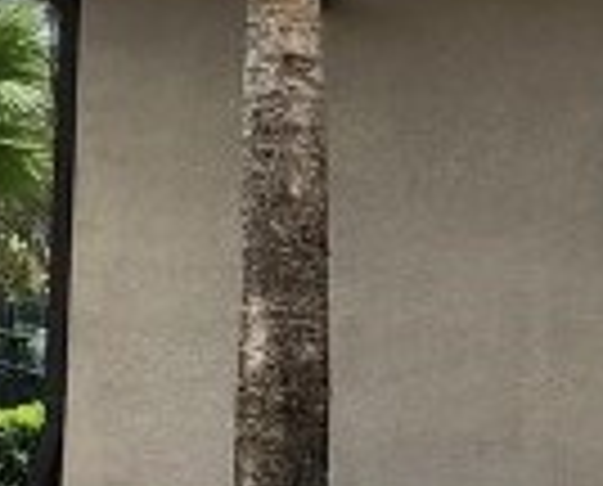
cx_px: 1584
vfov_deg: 9.1
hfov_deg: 9.6
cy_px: 220
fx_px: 3061
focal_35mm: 171
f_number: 1.8
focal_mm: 6.4
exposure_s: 1/1255
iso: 12
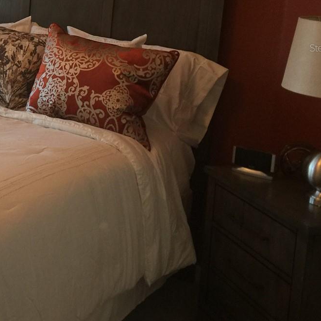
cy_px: 48
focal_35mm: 62
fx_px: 650
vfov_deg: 27.0
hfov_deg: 25.7
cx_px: -33
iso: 40
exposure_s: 1/30
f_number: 2.2
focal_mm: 4.15
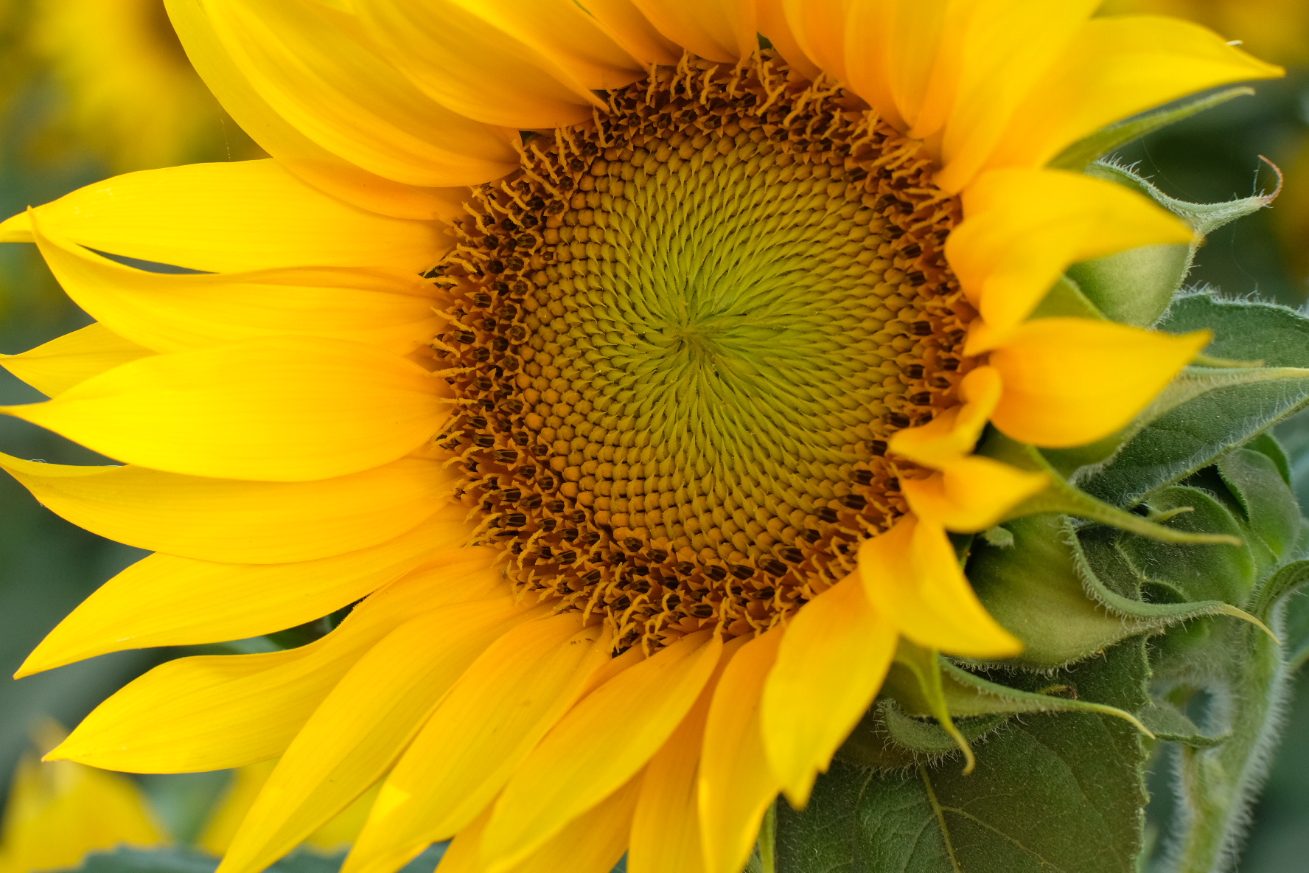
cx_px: 654
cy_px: 436
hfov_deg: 24.2
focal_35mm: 84
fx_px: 3054
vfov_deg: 16.3
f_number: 8
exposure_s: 1/250
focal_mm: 56
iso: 1600
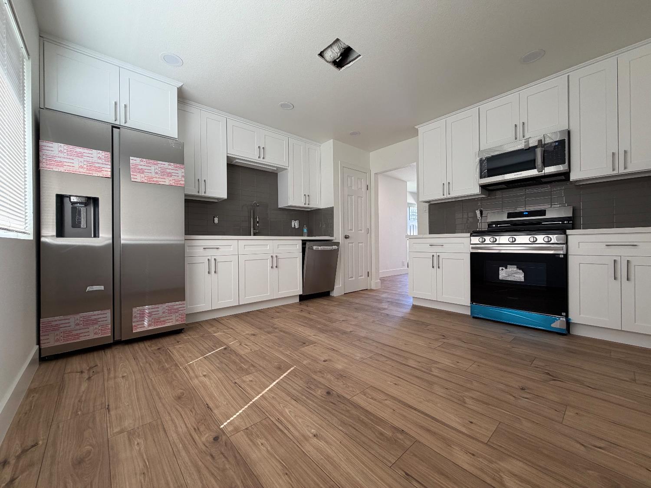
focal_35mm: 14
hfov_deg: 102.1
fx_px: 263
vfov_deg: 85.7
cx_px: 326
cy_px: 244
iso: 160
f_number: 2.2
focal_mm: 2.22
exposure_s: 1/120
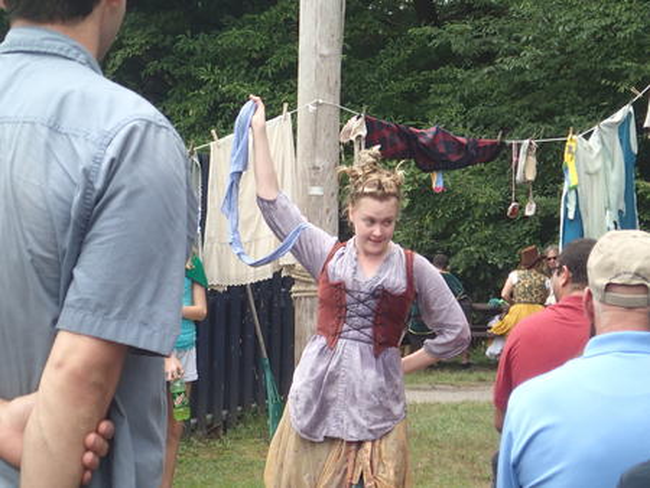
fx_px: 1879
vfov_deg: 14.8
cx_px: 325
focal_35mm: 100
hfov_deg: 19.6
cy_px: 244
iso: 200
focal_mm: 18
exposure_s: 1/200
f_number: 4.9
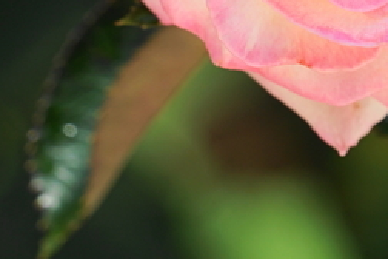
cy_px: -187
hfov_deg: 1.4
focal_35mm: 1427
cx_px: 326
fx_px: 15379
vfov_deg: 1.0
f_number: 6.3
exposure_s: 1/400
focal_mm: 300
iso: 100
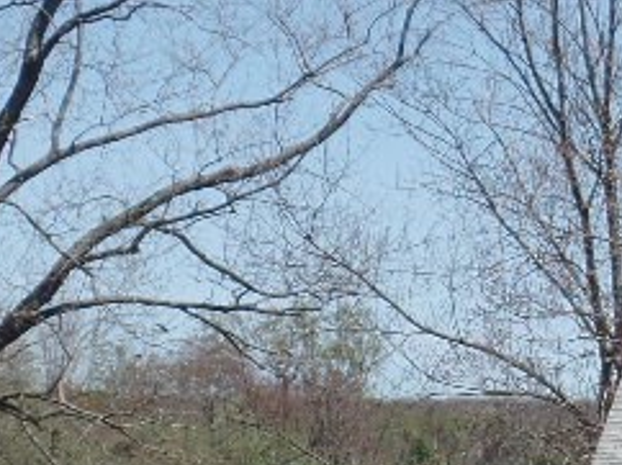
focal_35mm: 178
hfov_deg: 10.4
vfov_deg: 8.3
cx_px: 1144
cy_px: 450
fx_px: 3195
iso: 80
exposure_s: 1/750
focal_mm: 7.5
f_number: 3.6
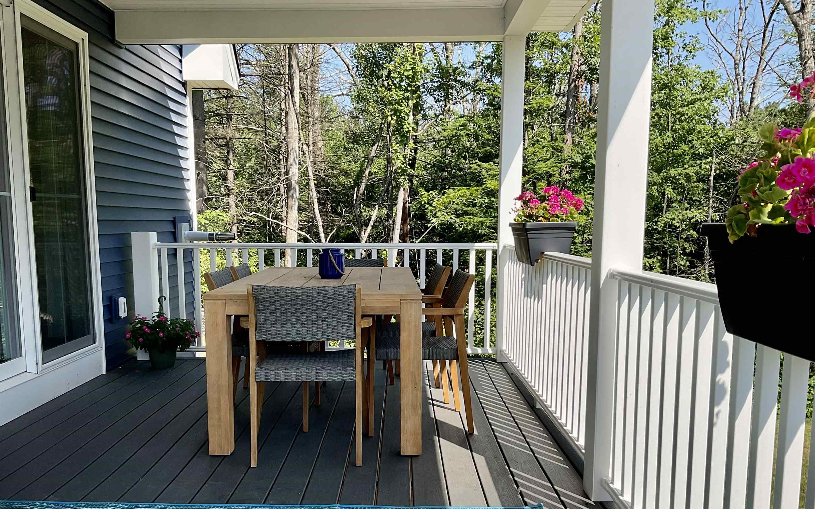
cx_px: 378
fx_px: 777
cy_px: 333
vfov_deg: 36.0
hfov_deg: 55.3
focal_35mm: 35
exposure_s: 1/1250
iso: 16
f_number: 1.8
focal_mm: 3
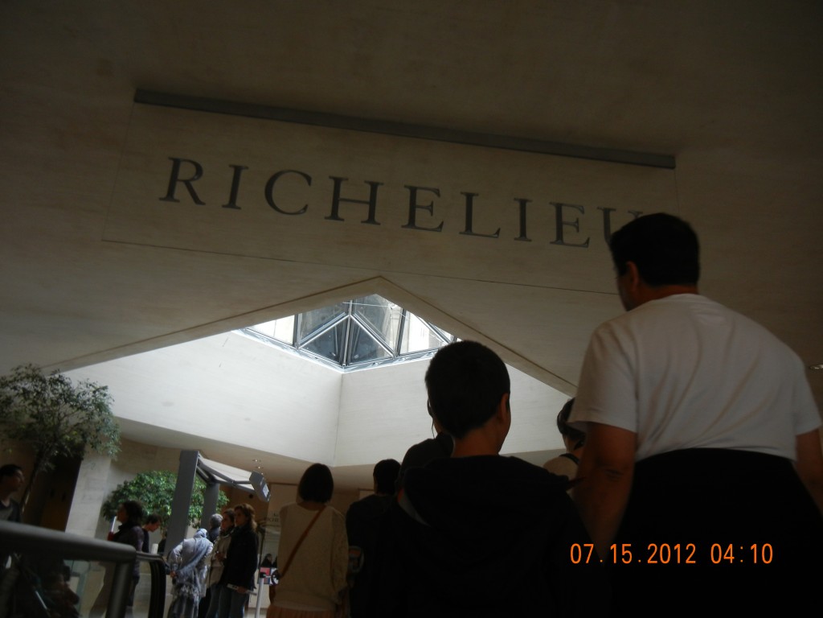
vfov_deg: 46.8
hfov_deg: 60.0
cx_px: 412
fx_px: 713
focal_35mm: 30
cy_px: 309
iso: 175
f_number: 3.5
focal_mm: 5.4
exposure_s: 1/62.4
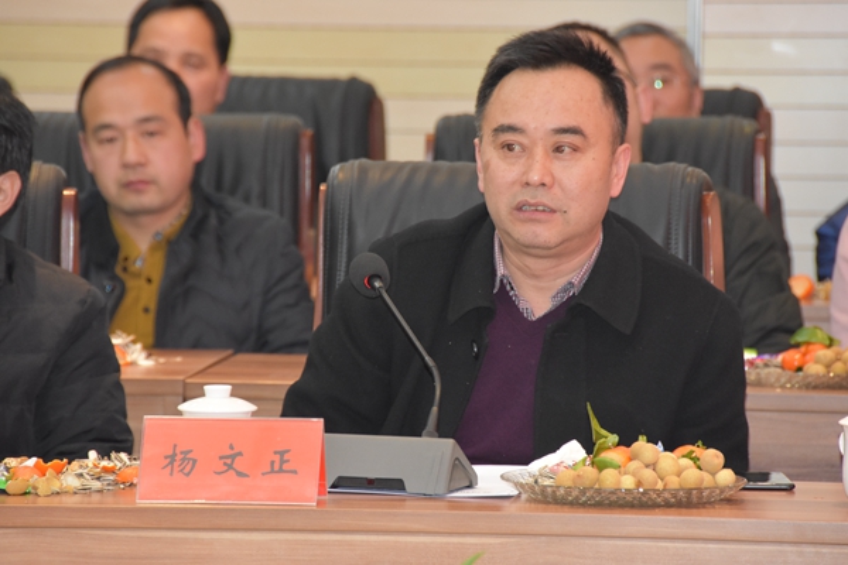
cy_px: 282
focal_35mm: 300
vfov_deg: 4.6
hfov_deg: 6.9
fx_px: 7066
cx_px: 424
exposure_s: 1/60
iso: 2200
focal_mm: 200
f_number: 5.6
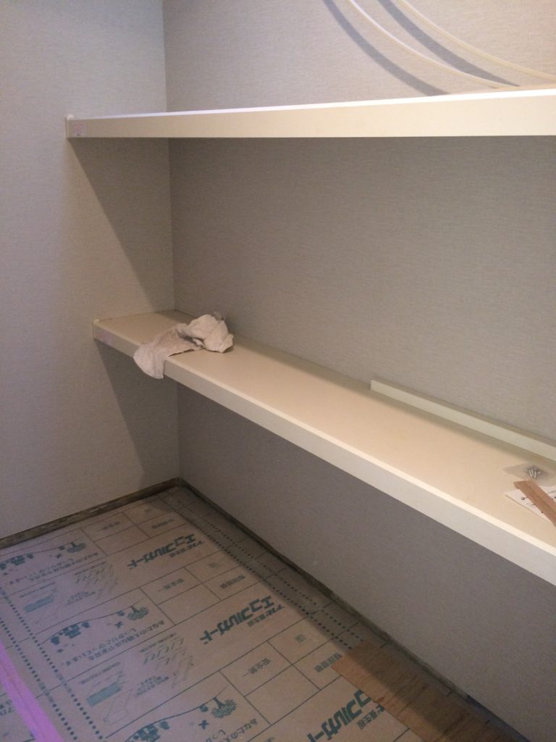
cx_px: 278
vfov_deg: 61.7
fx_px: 621
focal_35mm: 29
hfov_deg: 48.2
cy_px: 371
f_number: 2.2
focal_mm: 4.15
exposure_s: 1/30
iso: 160
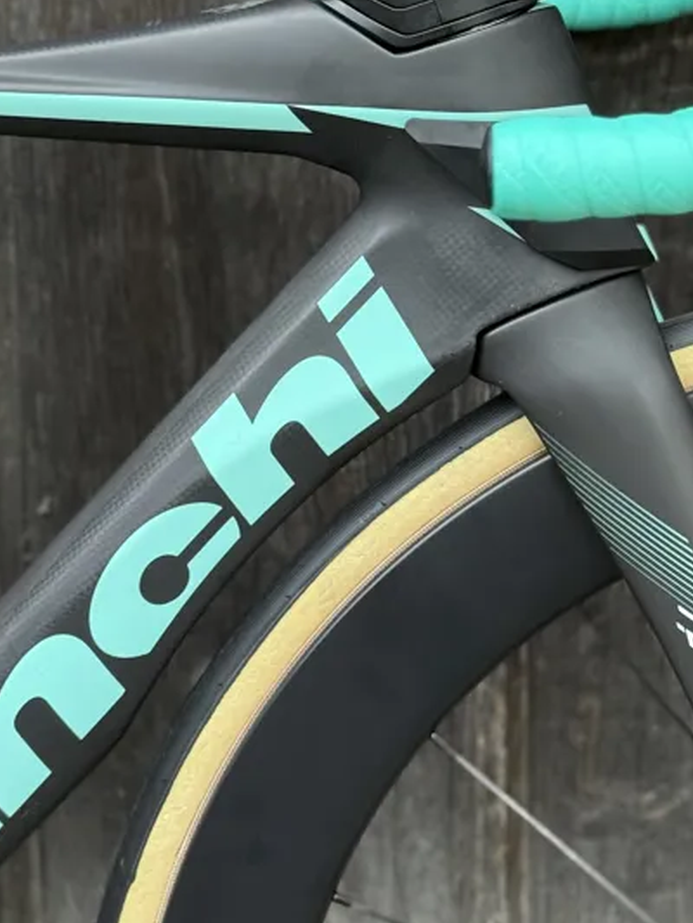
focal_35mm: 96
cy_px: 95
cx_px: 513
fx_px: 2561
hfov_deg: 15.3
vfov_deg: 20.0
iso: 100
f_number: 1.78
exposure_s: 1/115
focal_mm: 6.76
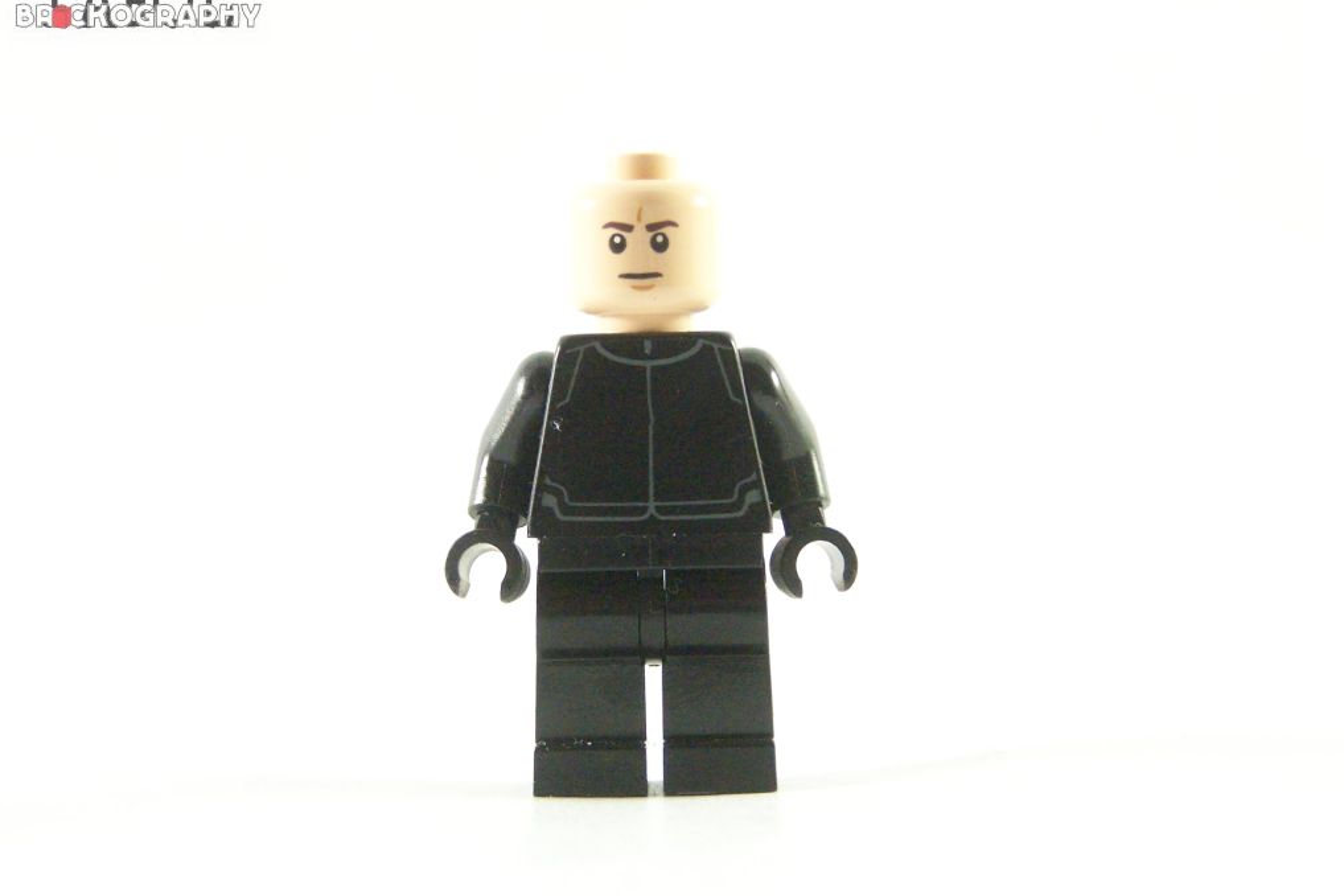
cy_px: 453
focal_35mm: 110
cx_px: 669
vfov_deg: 12.5
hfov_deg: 18.6
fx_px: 4106
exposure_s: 1/60
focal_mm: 17.5
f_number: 3.2
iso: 400
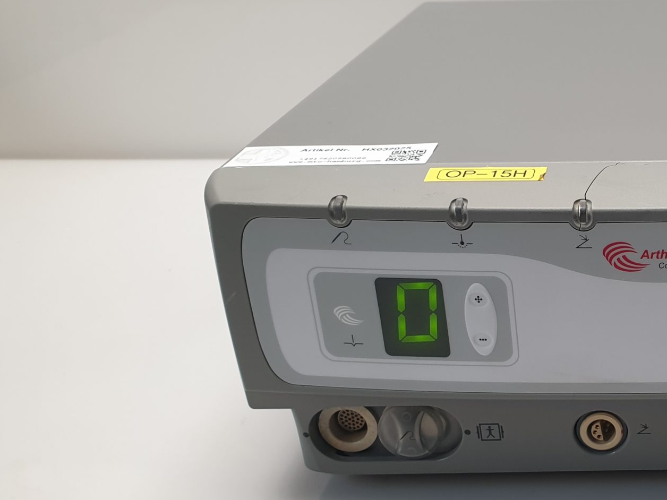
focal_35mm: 53
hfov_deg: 33.2
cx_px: 662
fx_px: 1021
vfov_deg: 27.5
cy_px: 296
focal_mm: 4.3
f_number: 2.4
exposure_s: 1/50
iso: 80
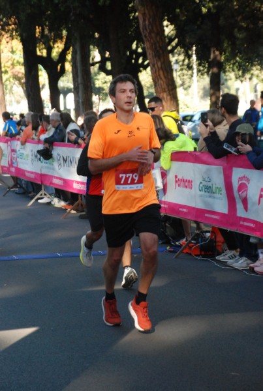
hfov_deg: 12.2
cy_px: 196
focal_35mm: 112
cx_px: 132
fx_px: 1226
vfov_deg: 18.1
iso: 1000
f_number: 5.6
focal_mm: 75
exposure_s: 1/320
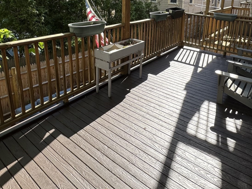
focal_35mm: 26
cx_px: 154
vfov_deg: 49.3
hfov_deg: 66.5
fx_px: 189
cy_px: 33
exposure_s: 1/201
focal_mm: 2.22
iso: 40
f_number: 2.2
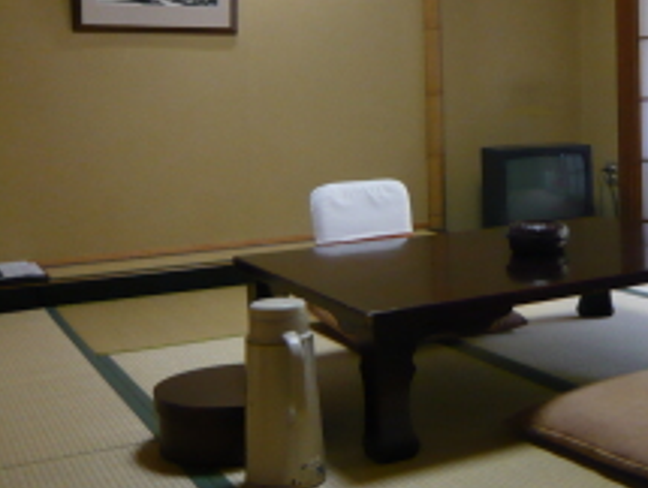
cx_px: 588
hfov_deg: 34.6
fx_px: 975
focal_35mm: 52
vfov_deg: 27.9
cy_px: 154
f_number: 2.8
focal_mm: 4.6
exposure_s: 1/15
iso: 200
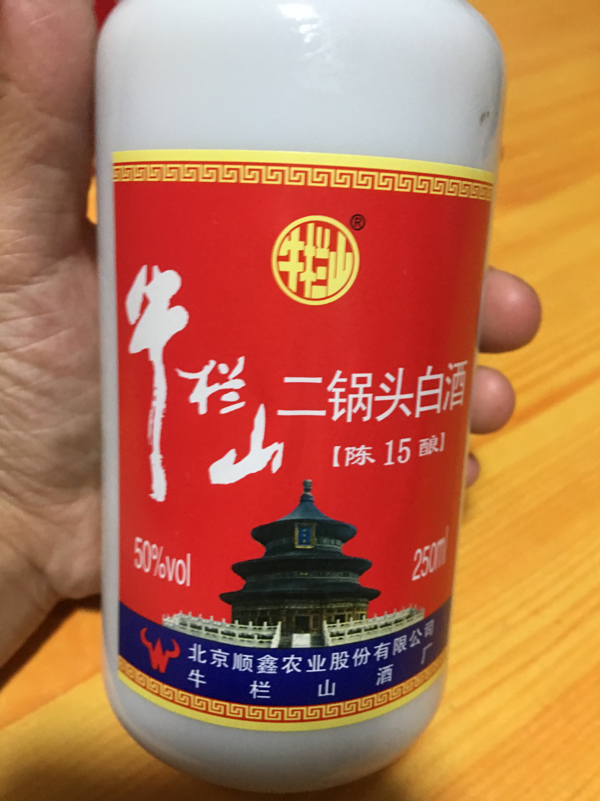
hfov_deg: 48.2
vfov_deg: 61.7
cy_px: 400
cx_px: 300
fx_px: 670
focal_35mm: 29
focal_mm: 4.15
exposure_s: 1/8
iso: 100
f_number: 2.2
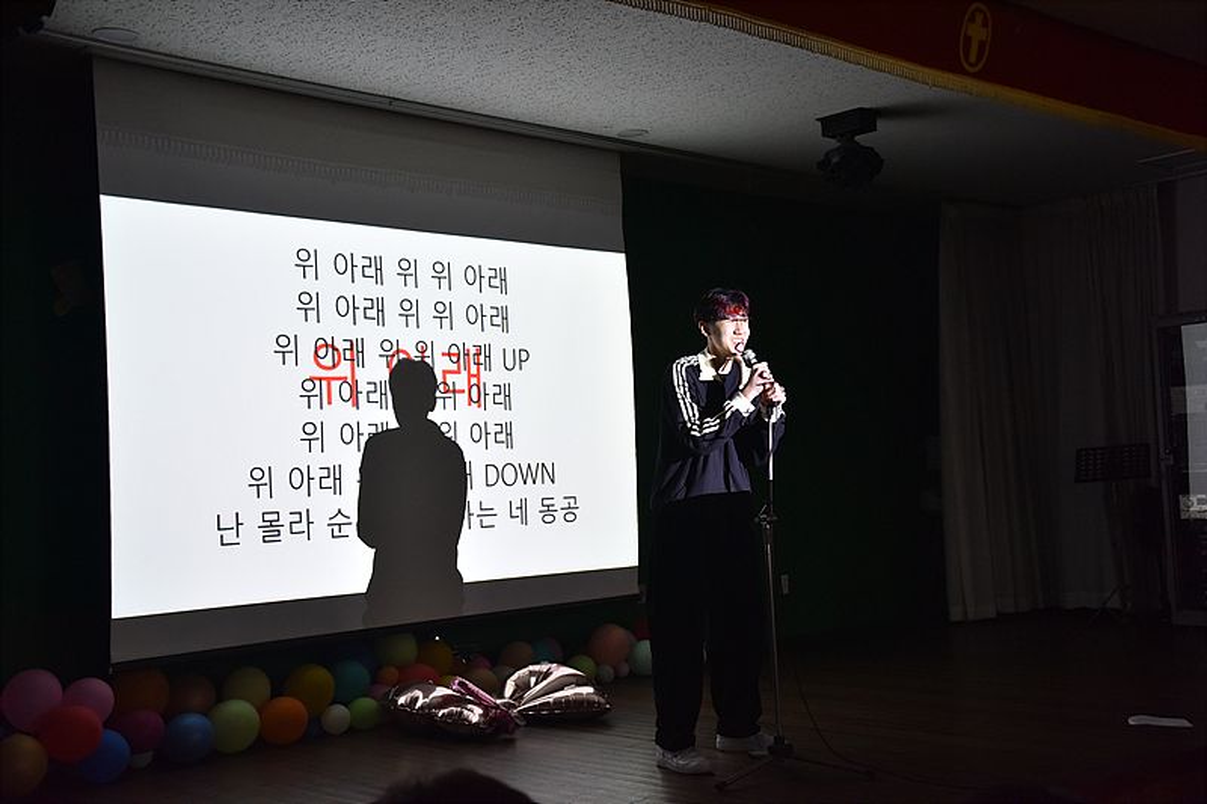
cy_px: 402
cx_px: 604
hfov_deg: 44.5
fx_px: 1475
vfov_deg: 30.5
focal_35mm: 44
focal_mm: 44
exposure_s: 1/125
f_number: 4.2
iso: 1800
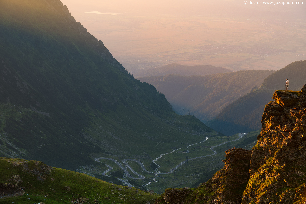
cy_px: 102
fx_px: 892
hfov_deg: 19.5
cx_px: 153
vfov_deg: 13.0
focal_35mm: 105
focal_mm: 70
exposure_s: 1/25
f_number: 8
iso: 100
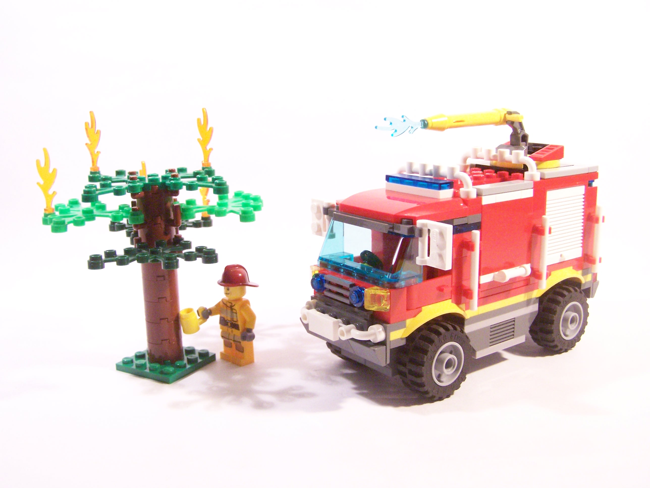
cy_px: 244
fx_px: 714
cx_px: 325
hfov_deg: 49.0
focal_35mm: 38
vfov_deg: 37.7
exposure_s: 1/30
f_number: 3.6
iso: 400
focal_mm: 6.3
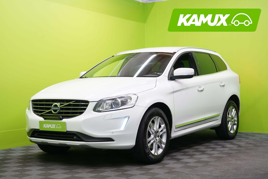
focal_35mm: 54
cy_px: 90
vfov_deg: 25.1
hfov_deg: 36.9
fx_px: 402
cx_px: 134
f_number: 5
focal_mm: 54
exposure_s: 1/30
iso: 400
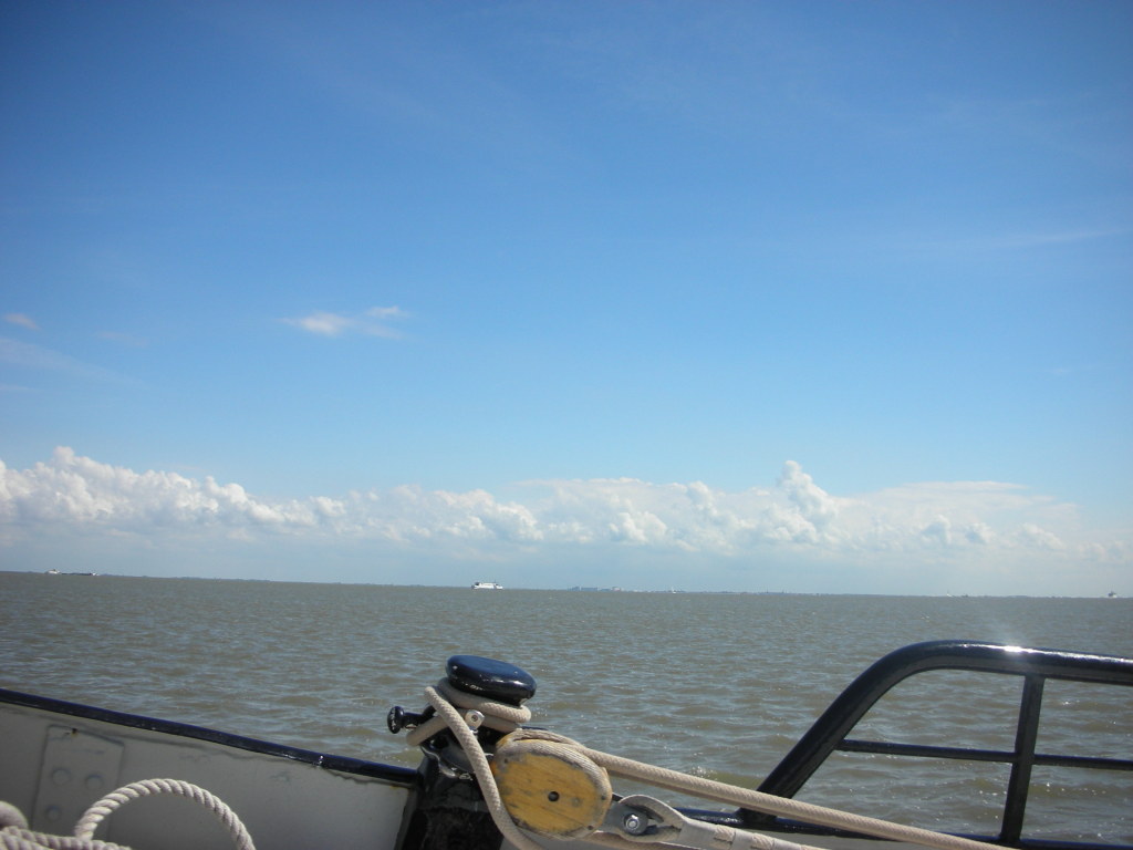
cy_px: 425
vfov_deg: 40.7
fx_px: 1146
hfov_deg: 52.6
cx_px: 566
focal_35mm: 35
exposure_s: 1/130
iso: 50
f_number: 8.5
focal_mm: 5.8
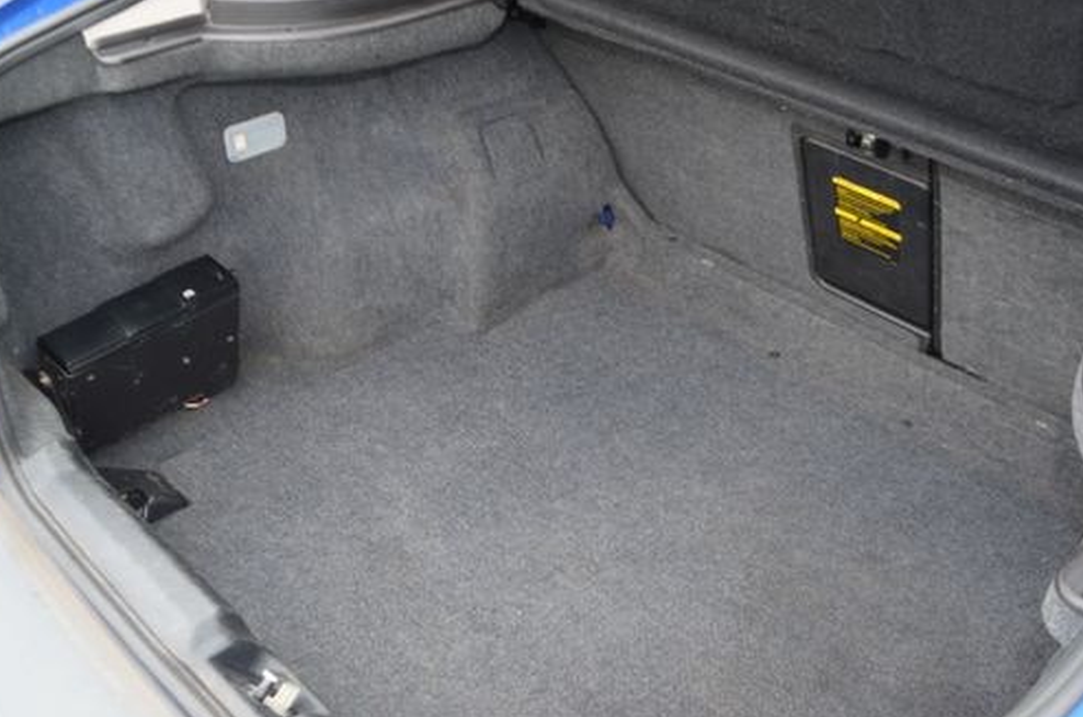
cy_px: 421
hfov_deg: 54.5
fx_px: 1051
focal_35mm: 35
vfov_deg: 37.6
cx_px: 563
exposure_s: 1/125
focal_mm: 18
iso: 250
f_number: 3.5
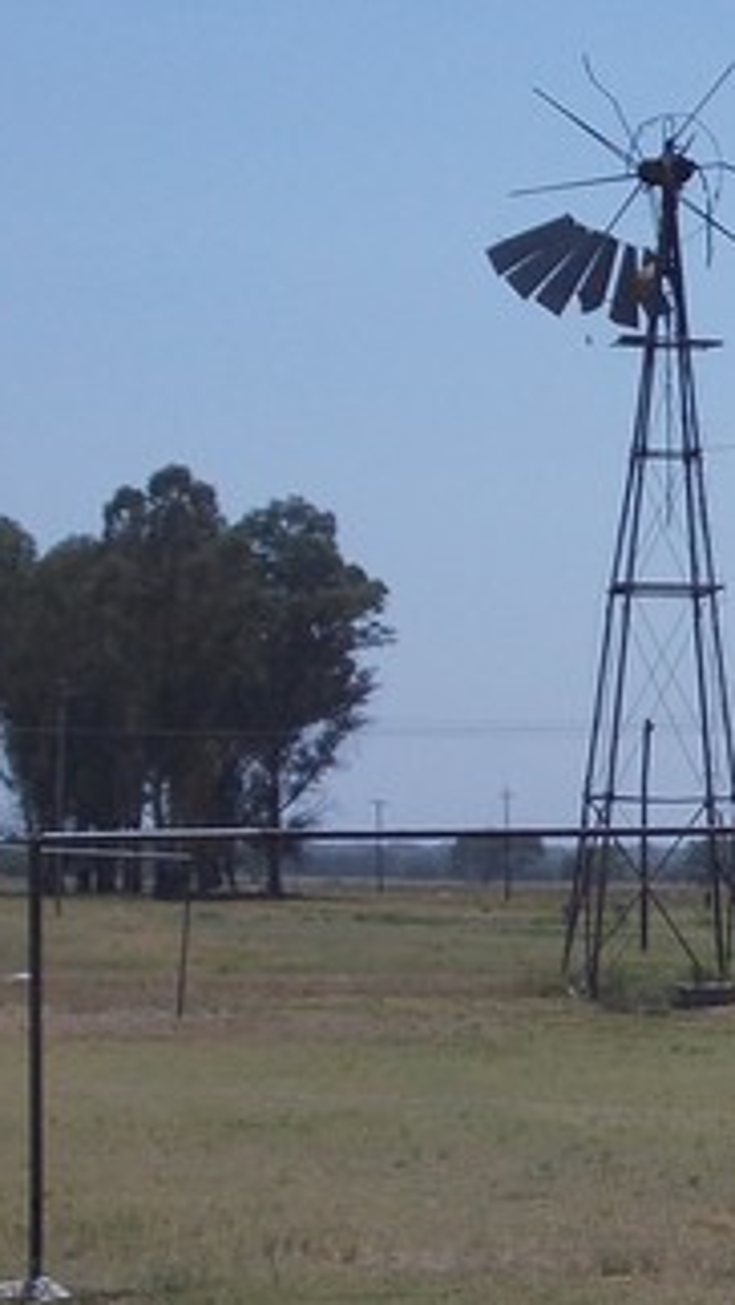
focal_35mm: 155
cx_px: 1430
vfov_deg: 13.9
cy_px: 703
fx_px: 5363
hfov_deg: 7.5
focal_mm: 8.5
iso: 80
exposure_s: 1/400
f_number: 8
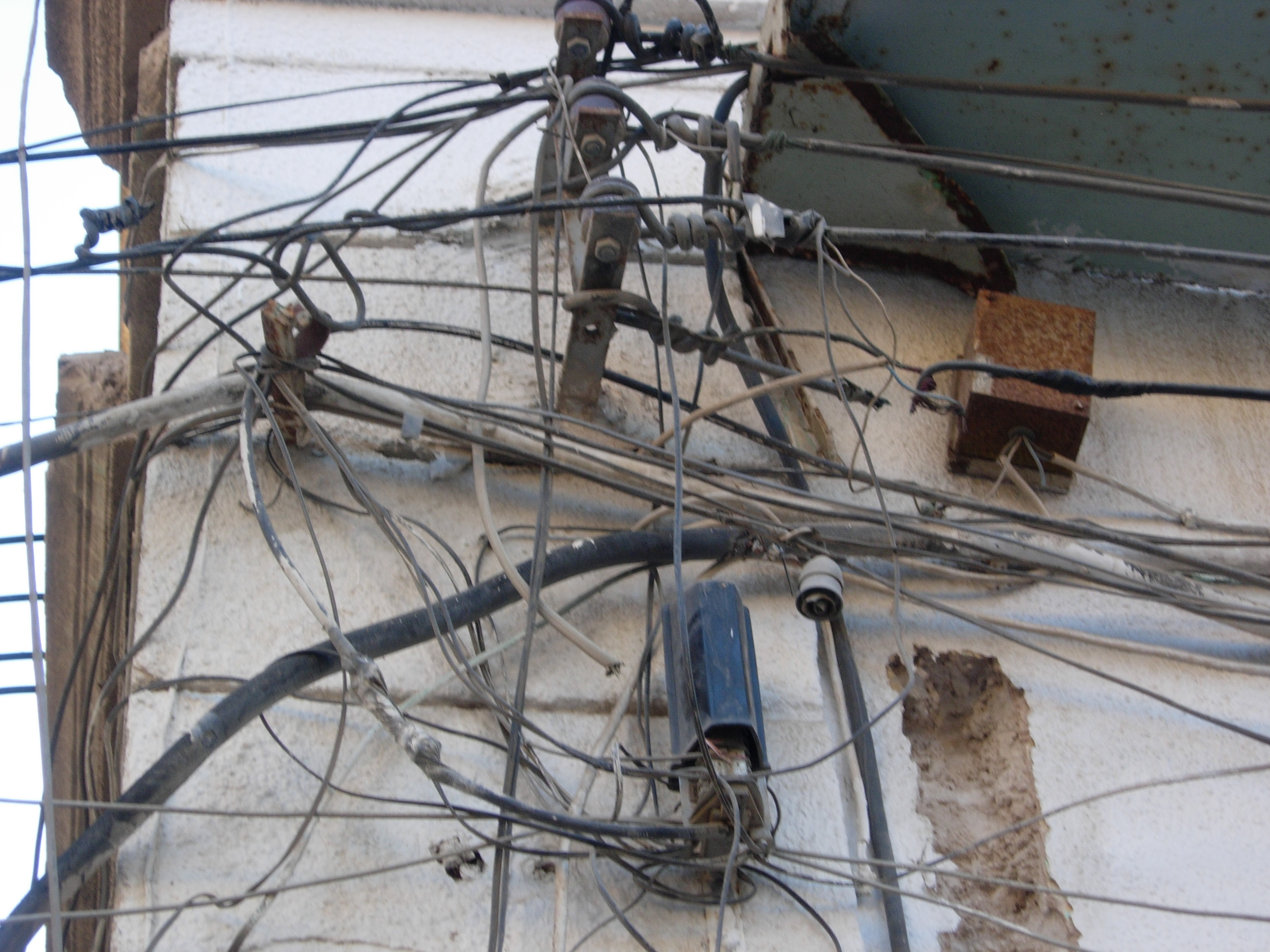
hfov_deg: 23.8
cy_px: 476
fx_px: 3008
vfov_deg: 18.0
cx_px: 635
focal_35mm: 82
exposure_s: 1/57
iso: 64
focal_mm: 17
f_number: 4
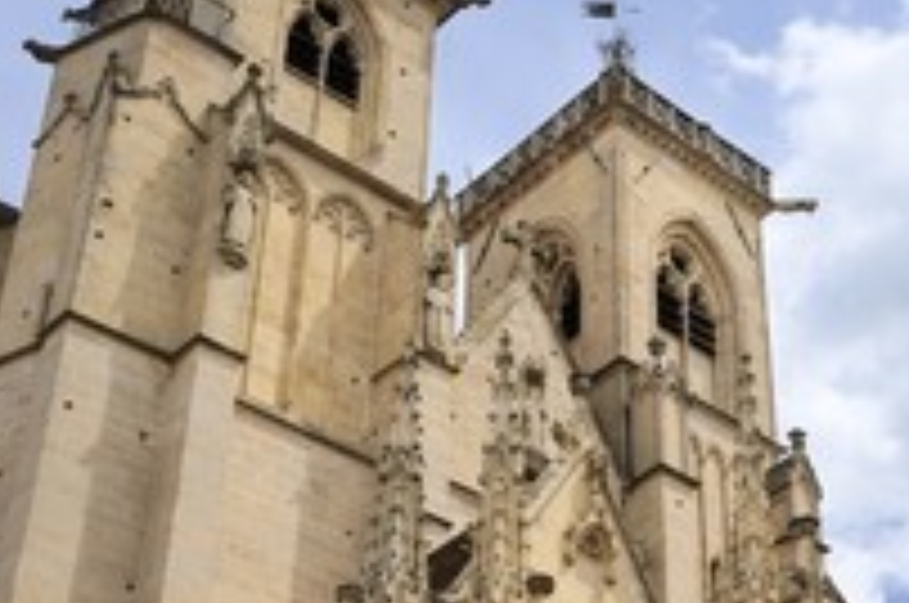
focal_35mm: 75
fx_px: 1891
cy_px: 369
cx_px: 772
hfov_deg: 26.4
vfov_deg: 18.1
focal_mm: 36
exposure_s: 1/160
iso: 200
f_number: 16
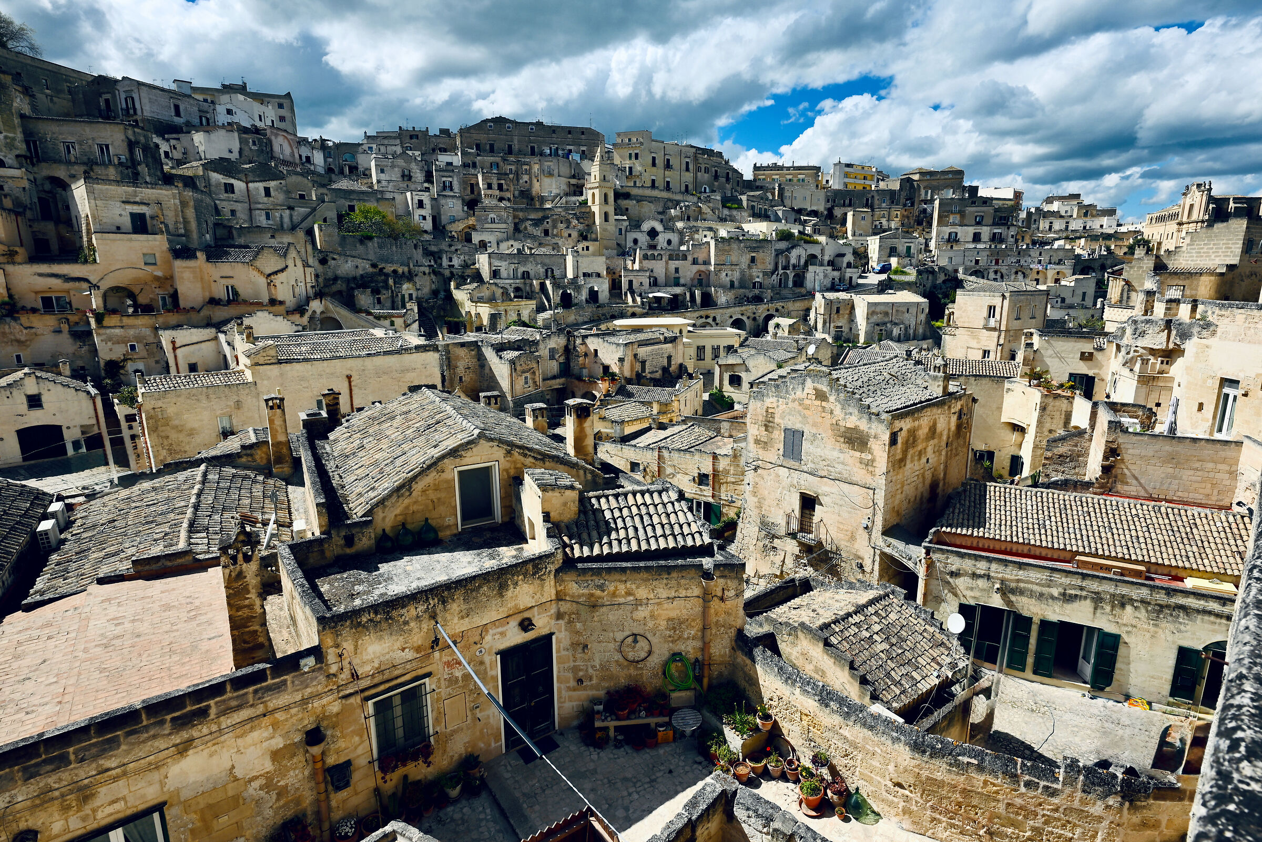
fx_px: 596
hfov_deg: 93.3
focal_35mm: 17
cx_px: 631
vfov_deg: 70.5
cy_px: 421
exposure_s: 1/250
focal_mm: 17
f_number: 9.5
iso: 50
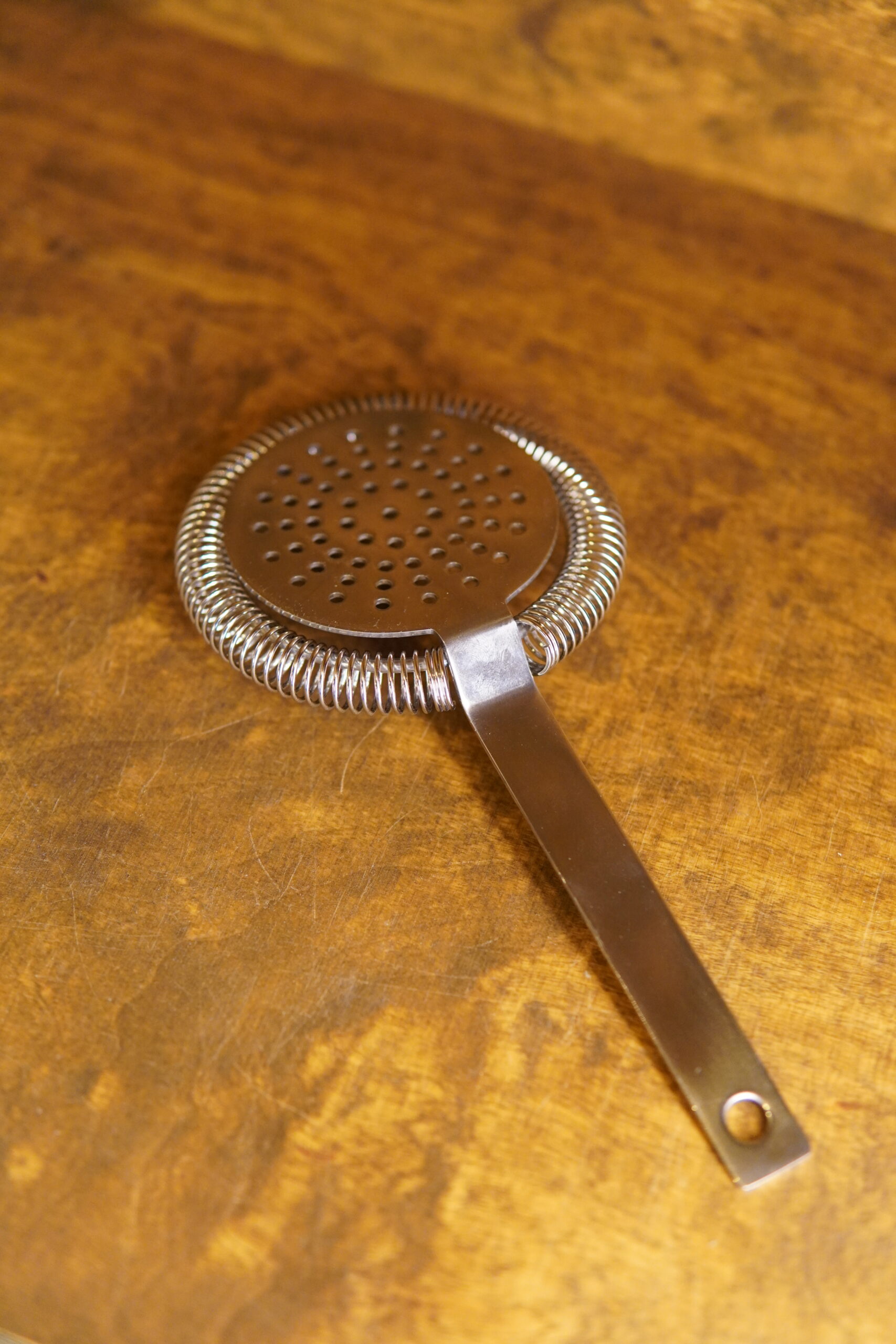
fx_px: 1680
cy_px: 672
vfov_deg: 43.6
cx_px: 448
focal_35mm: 45
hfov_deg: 29.9
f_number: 2
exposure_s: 1/160
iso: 1600
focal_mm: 30
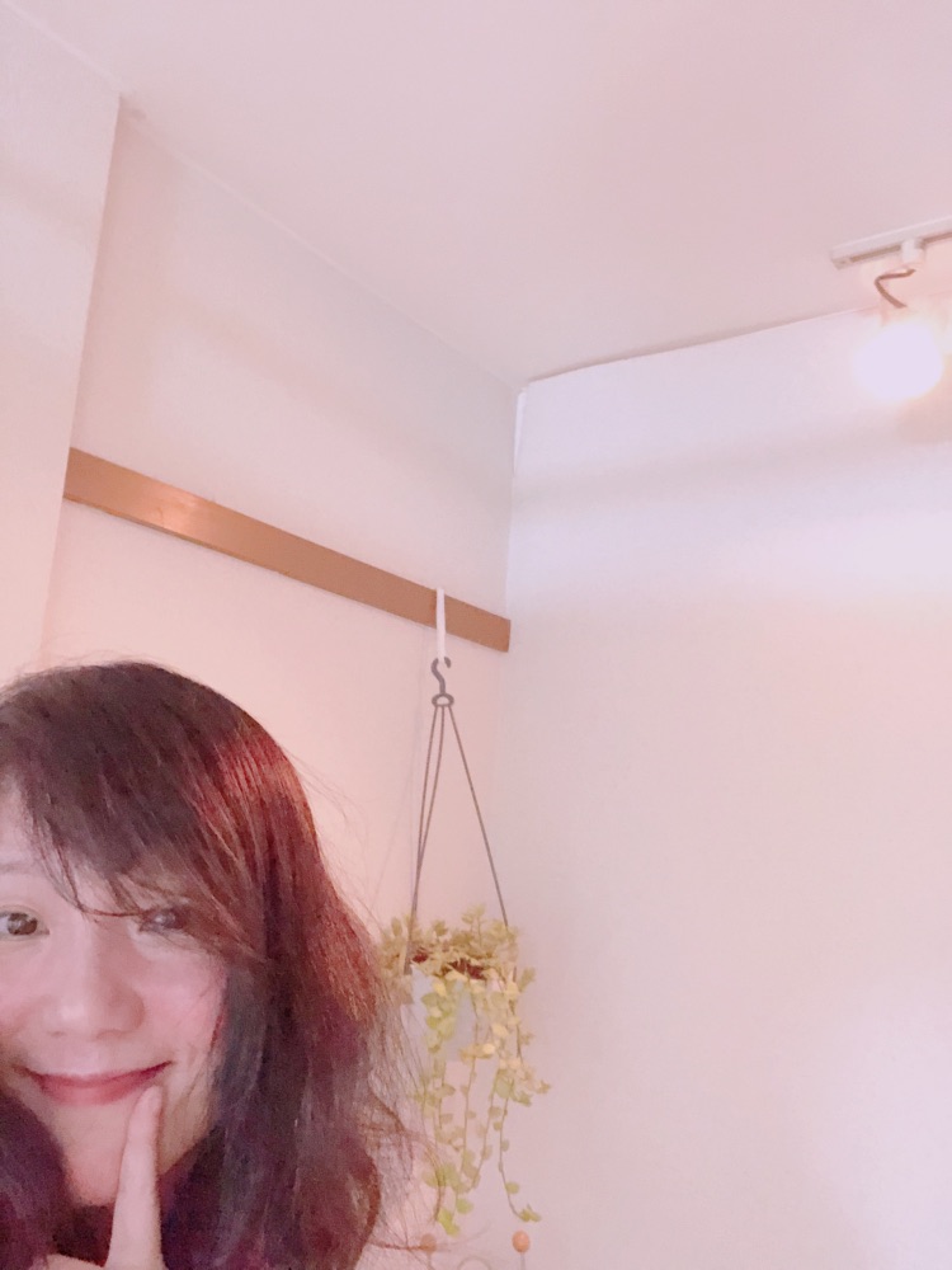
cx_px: 476
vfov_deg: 56.8
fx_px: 1173
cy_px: 635
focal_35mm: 32
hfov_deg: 44.2
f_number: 2.2
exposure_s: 1/31
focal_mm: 2.87
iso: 2000
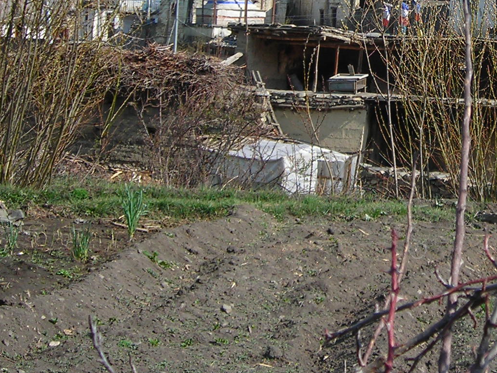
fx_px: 1379
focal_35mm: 96
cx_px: 448
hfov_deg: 20.0
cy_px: -8
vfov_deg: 15.1
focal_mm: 6.3
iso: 50
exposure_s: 1/460
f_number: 3.2
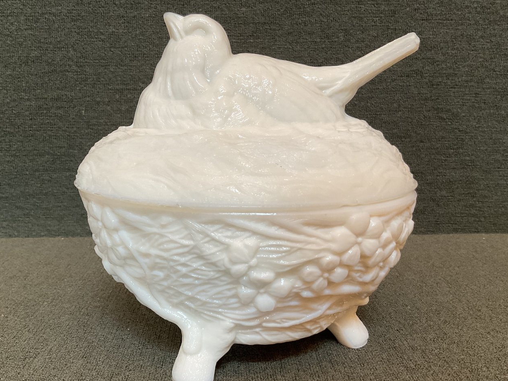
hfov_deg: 52.6
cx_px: 233
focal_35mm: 35
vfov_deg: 40.6
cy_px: 210
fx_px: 514
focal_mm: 3
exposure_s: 1/50
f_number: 1.8
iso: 80
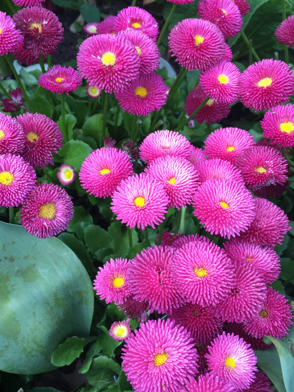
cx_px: 150
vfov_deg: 52.6
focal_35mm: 35
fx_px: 396
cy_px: 204
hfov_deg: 40.7
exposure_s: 1/100
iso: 40
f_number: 2.2
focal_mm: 4.15
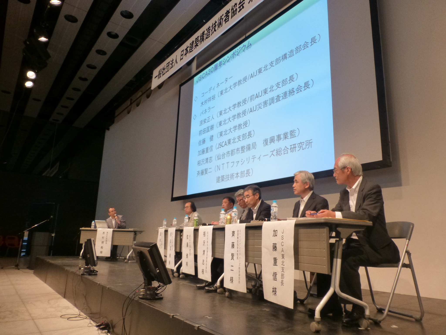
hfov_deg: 71.6
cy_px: 168
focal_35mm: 24
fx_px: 309
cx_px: 223
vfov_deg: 56.8
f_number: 3.3
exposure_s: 1/50
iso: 400
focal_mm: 4.3
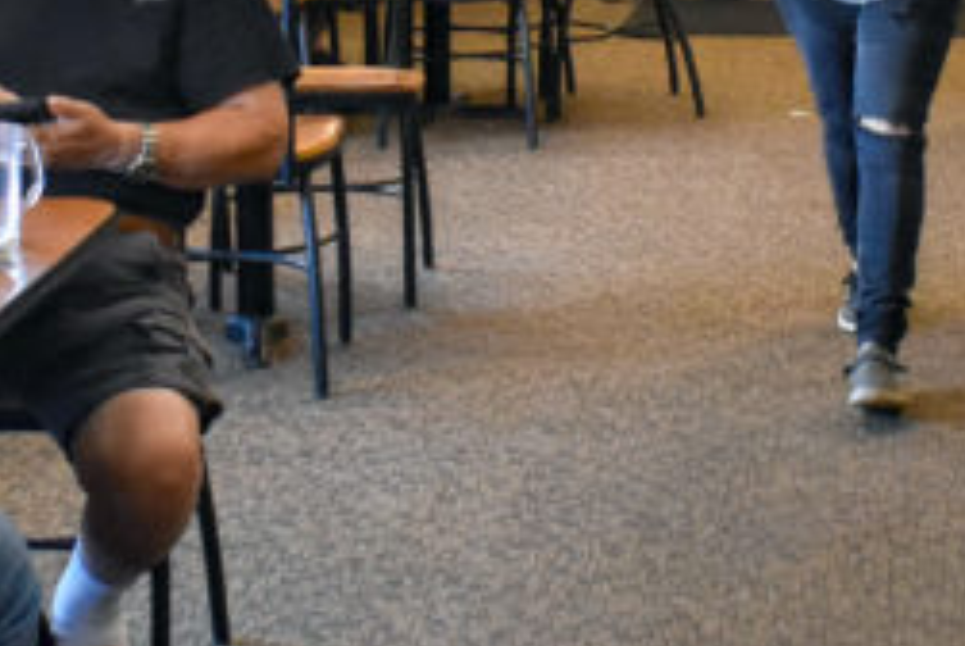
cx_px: 519
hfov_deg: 18.6
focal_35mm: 110
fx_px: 2952
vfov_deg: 12.5
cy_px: 206
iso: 1600
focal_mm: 18
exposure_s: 1/60
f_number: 4
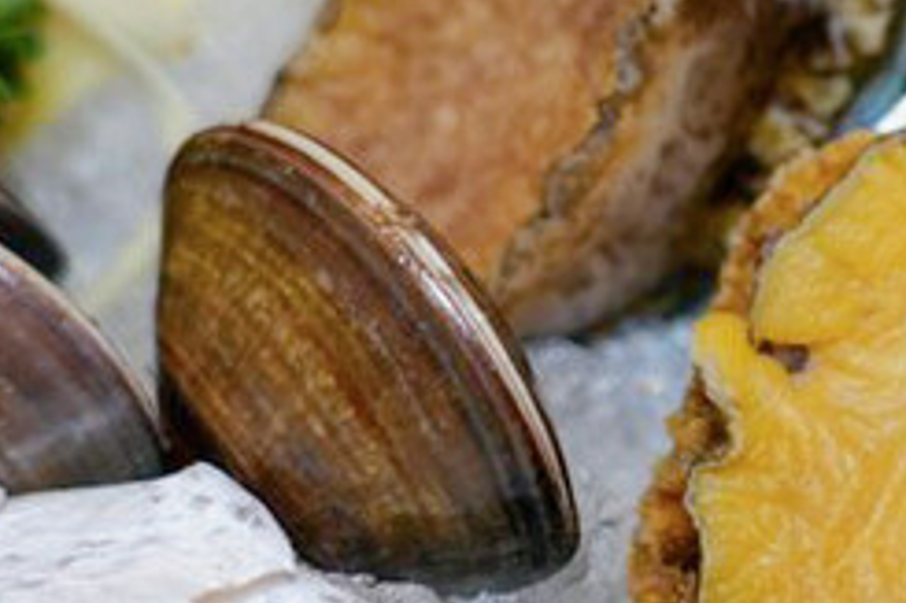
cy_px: 289
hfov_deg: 11.1
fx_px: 4627
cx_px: 873
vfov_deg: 7.5
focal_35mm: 184
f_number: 4
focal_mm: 53
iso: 500
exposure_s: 1/60
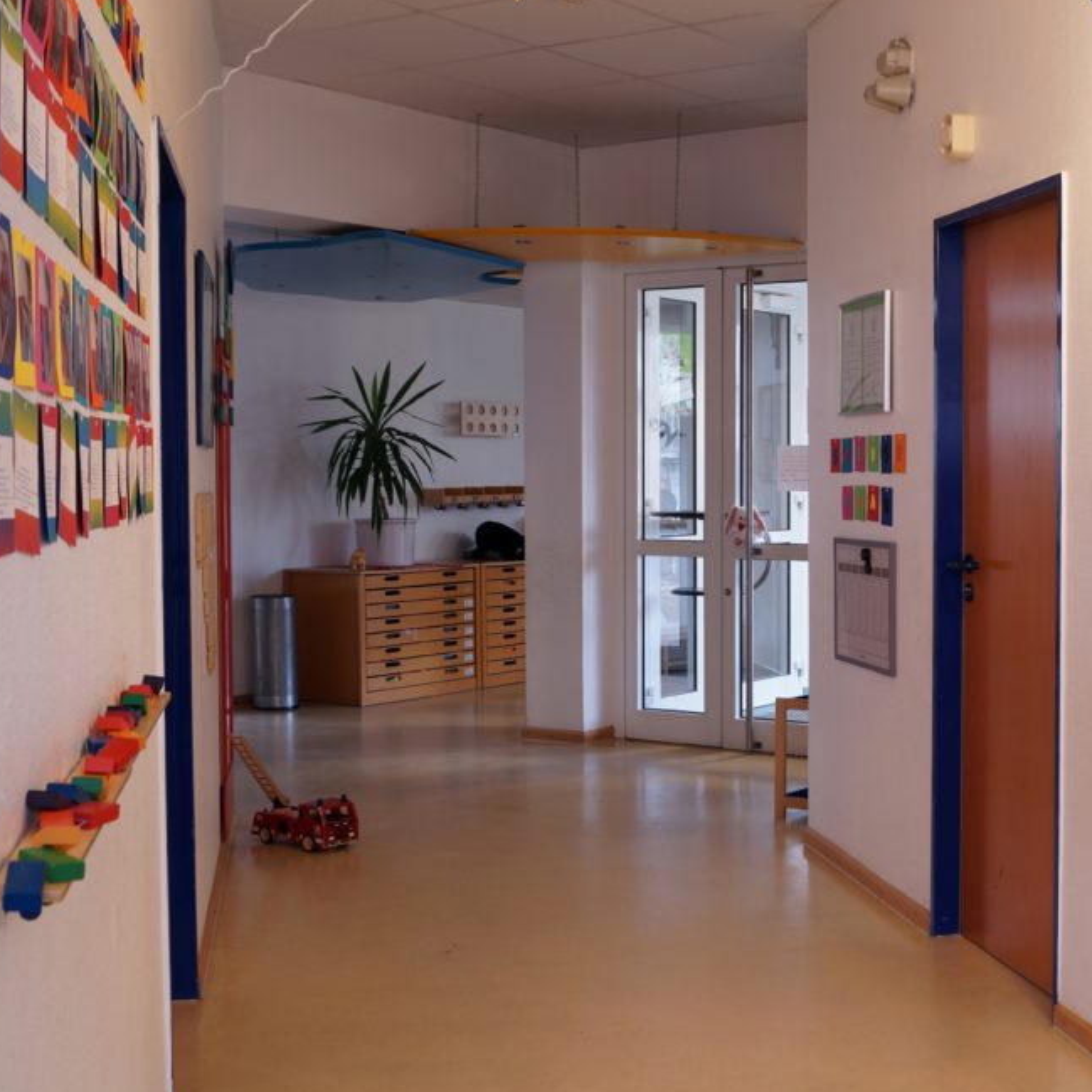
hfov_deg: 34.3
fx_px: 1749
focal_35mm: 49
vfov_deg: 34.7
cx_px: 742
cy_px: 537
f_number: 5.6
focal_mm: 24
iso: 100
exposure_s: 1/1.6
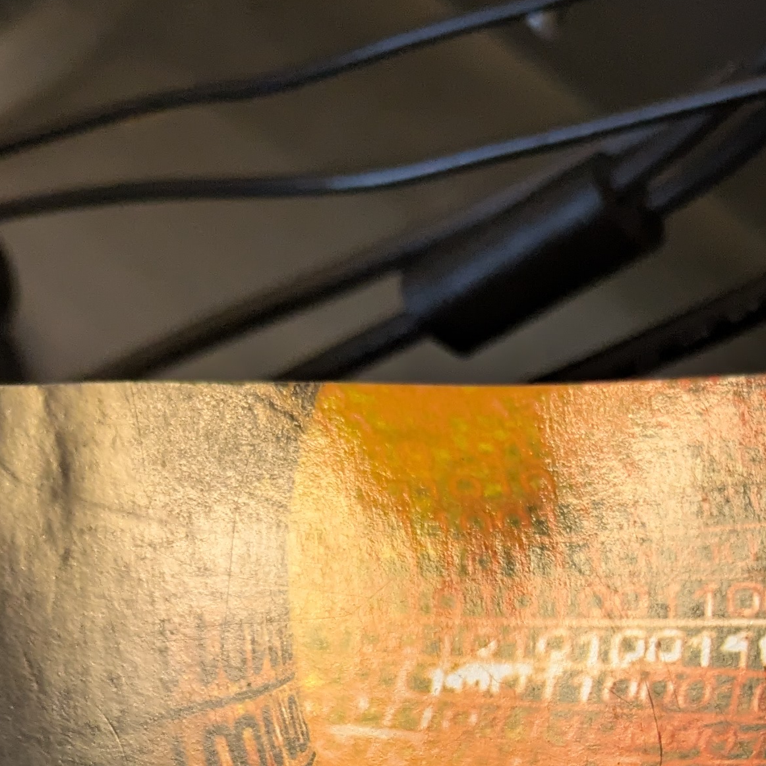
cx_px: 563
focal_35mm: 88
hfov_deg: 19.6
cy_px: 1215
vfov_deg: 17.4
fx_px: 2203
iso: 316
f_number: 1.89
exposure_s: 1/25
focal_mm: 5.43
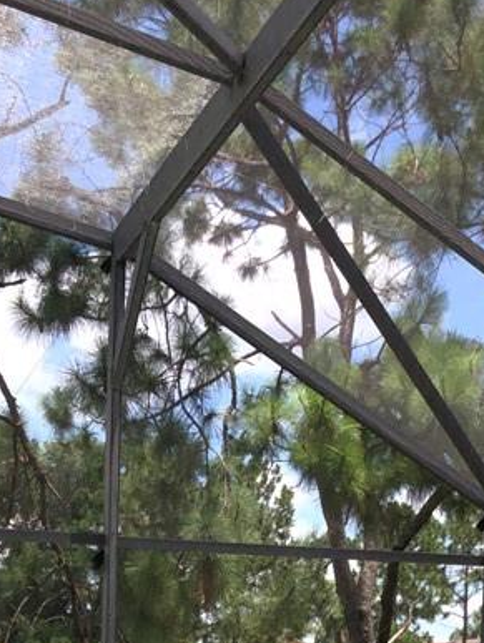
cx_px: 151
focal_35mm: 74
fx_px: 1377
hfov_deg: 19.8
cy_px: 827
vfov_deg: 23.4
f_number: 1.8
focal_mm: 3.99
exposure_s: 1/4878
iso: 25
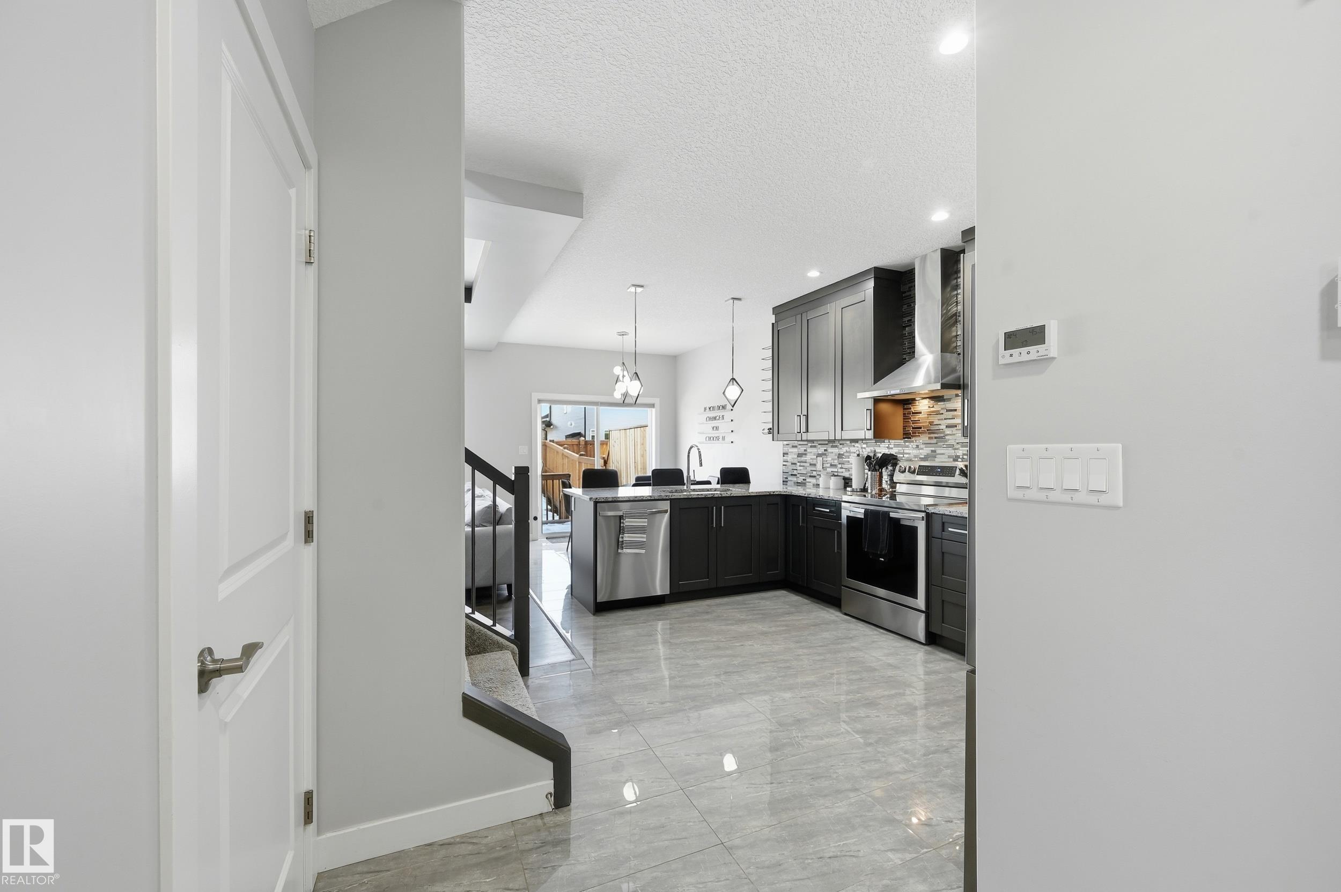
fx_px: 521
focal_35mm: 14
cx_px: 670
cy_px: 446
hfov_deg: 104.3
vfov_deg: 81.1
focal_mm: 14
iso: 100
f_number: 8
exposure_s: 1/30
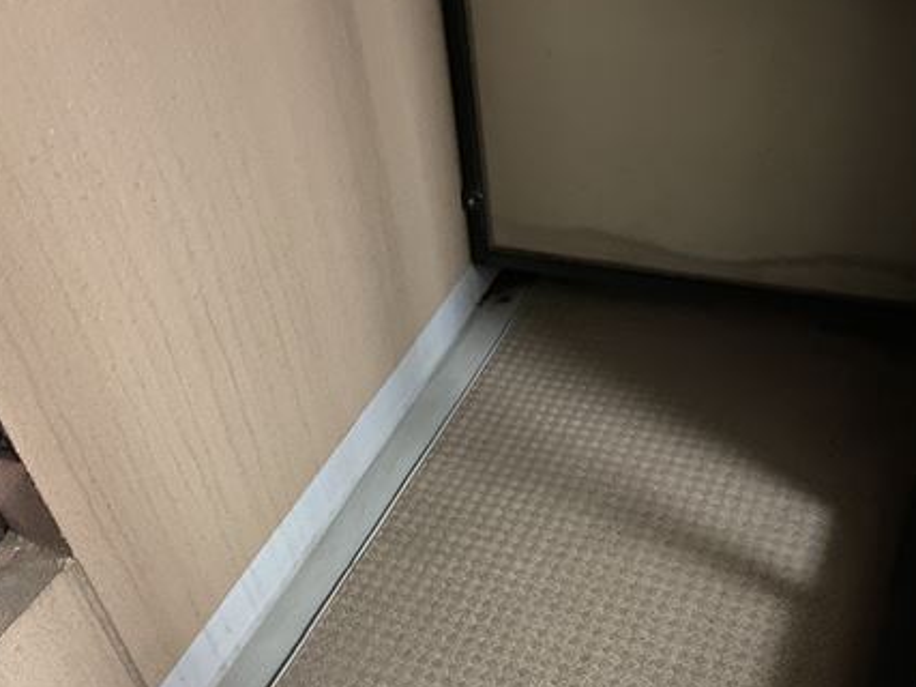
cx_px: 466
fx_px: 1032
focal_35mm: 39
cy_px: 492
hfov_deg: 47.9
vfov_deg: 36.2
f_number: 1.8
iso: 500
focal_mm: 4.25
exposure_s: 1/13
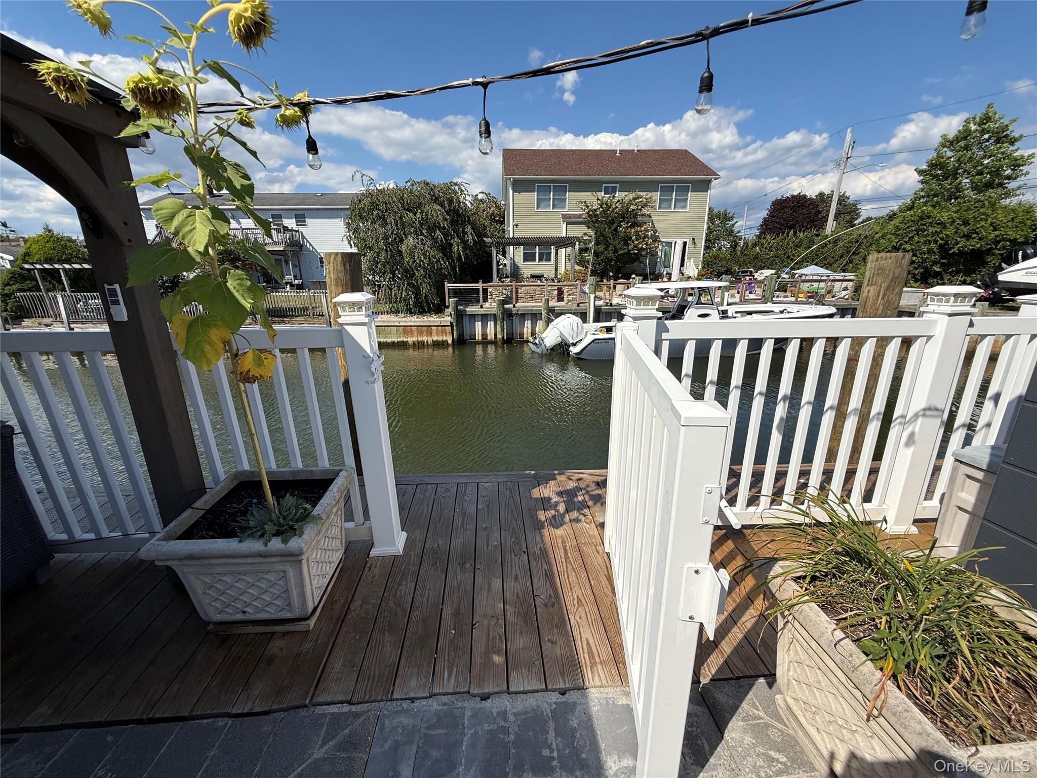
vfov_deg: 85.7
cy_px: 389
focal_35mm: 14
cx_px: 518
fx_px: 419
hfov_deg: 102.1
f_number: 2.2
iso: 50
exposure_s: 1/2717
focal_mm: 2.22
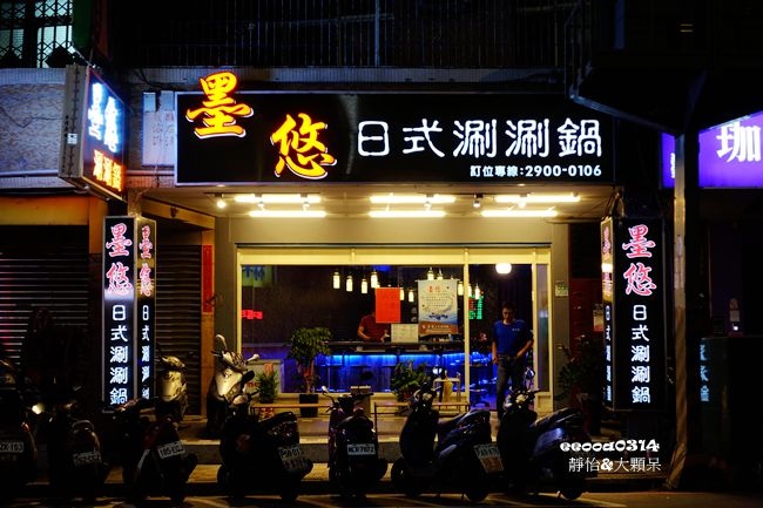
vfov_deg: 26.5
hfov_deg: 38.9
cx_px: 382
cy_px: 254
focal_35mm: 51
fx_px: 1081
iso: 125
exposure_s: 1/10
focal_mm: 18.7
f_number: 2.8
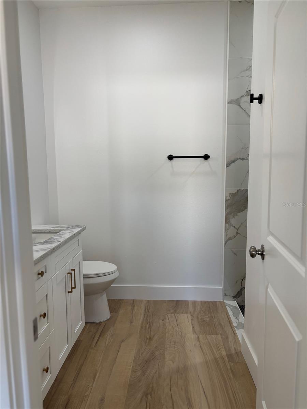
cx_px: 154
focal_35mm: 26
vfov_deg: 67.3
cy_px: 204
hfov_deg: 53.1
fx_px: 307
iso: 100
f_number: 1.6
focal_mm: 5.96
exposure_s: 1/120
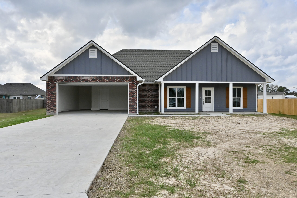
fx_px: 247
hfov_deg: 61.9
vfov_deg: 43.6
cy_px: 99
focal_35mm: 30
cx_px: 148
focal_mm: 20
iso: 1250
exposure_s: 1/4000
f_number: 9
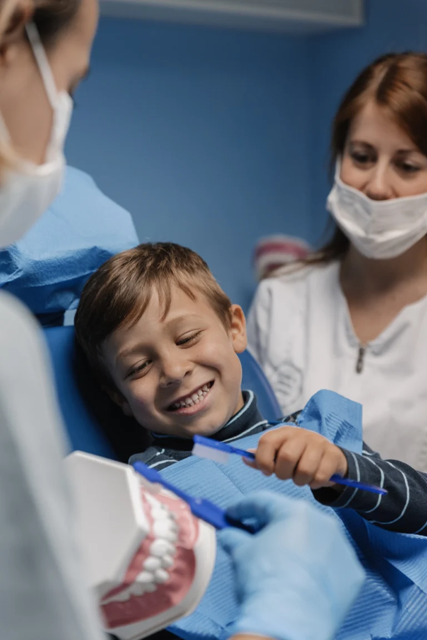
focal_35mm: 70
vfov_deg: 28.8
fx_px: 1244
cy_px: 320
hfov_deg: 19.5
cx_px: 214
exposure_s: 1/125
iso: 640
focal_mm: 70
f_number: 3.5
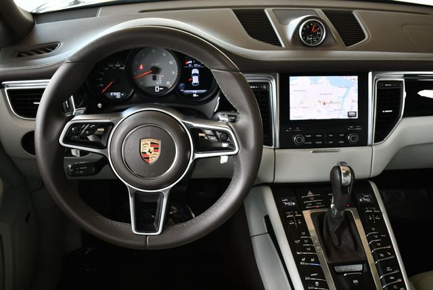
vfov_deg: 36.9
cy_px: 145
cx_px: 216
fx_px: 433
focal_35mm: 36
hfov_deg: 53.1
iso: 500
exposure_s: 1/250
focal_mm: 18
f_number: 3.5
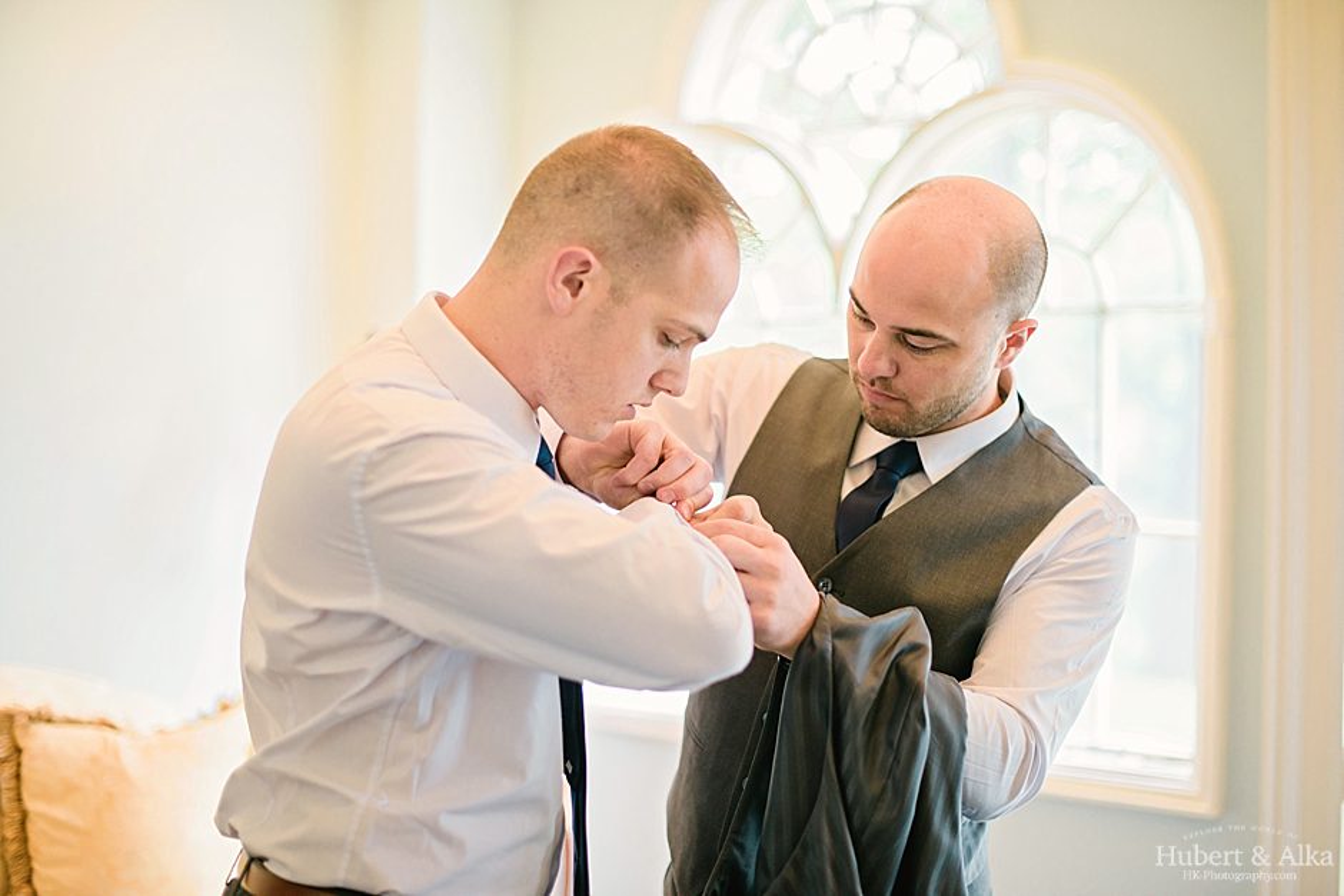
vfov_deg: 27.0
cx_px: 672
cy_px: 448
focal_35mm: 50
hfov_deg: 39.6
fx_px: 1867
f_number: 1.8
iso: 500
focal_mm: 50
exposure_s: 1/400
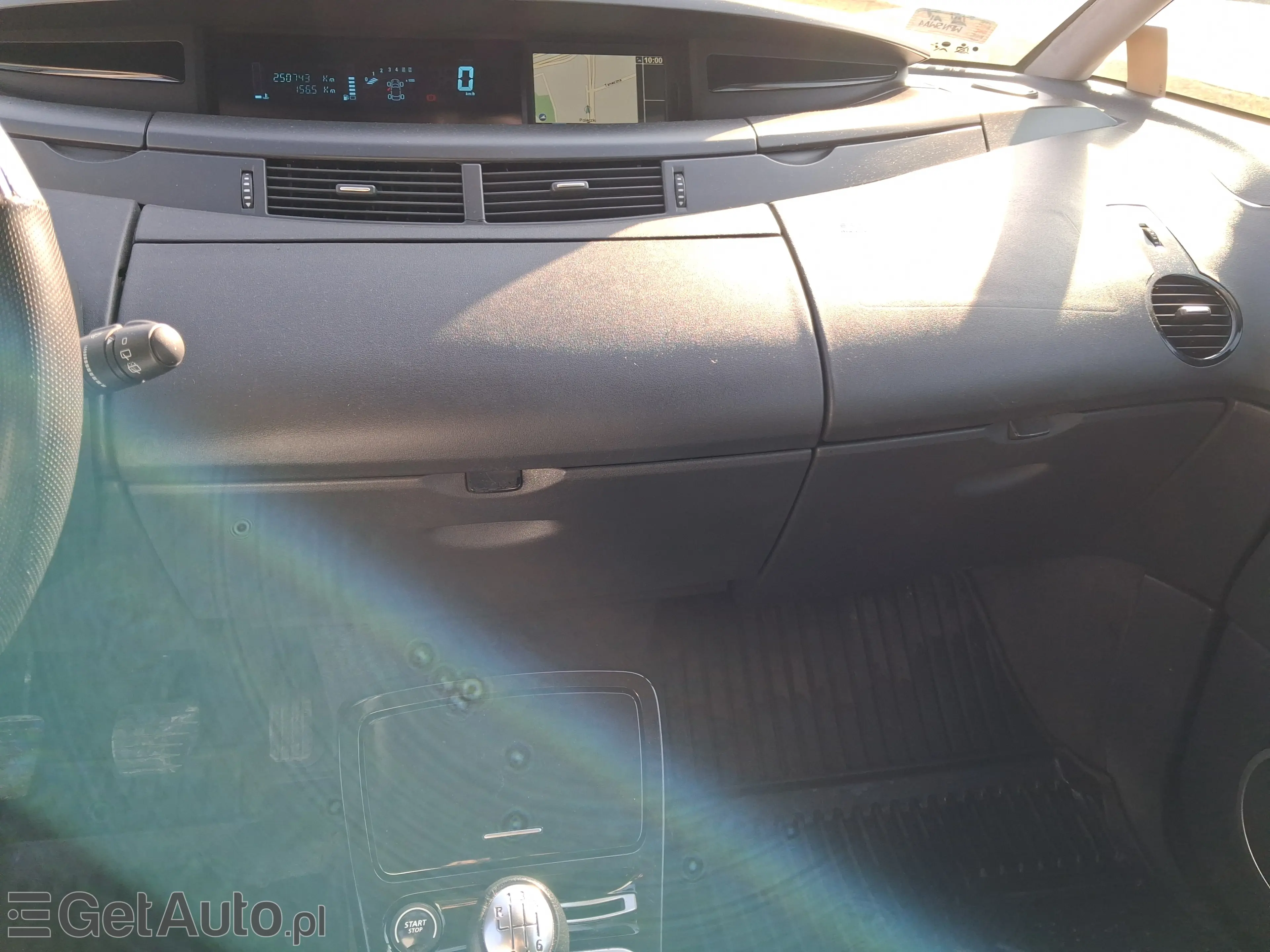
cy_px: 476
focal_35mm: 27
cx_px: 635
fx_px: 991
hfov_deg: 65.3
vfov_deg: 51.4
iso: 32
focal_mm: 4
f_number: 1.8
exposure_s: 1/100
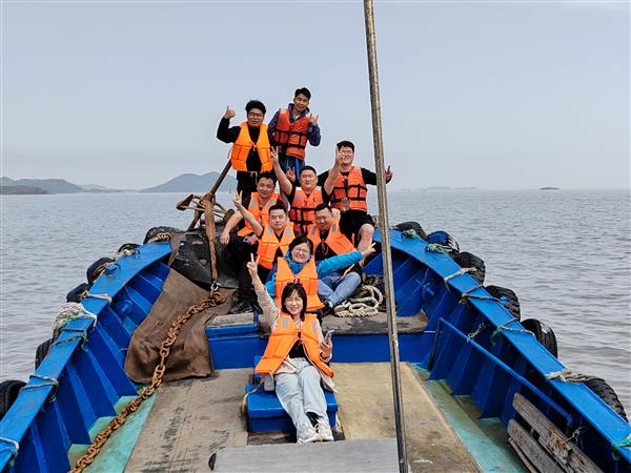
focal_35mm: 48
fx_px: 875
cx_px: 316
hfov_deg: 39.7
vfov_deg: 30.3
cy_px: 236
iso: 100
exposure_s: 1/560
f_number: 1.8
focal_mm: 6.14
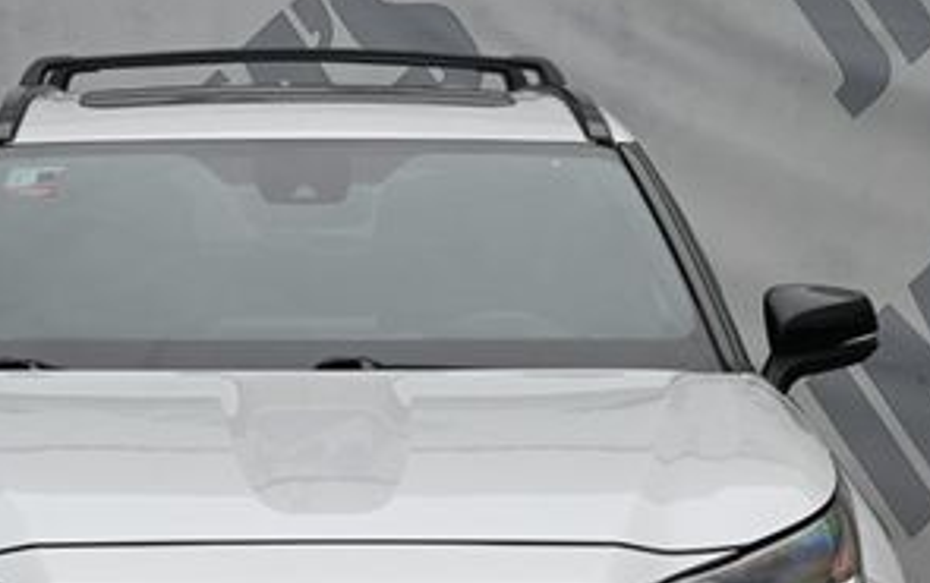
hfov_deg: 15.0
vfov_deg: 9.4
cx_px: 322
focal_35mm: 139
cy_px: 551
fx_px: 3526
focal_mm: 42
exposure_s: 1/250
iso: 110
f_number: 5.6
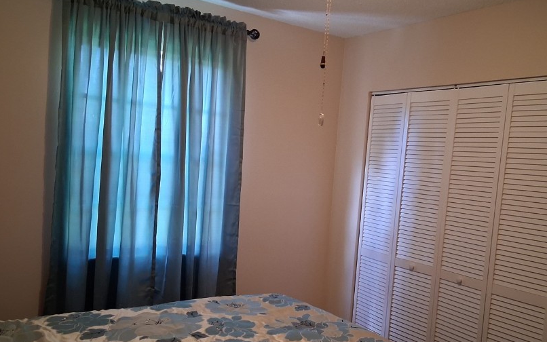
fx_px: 522
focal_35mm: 35
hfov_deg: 55.2
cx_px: 307
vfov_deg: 36.1
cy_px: 211
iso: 500
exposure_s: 1/60
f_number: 1.8
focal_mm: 3.98
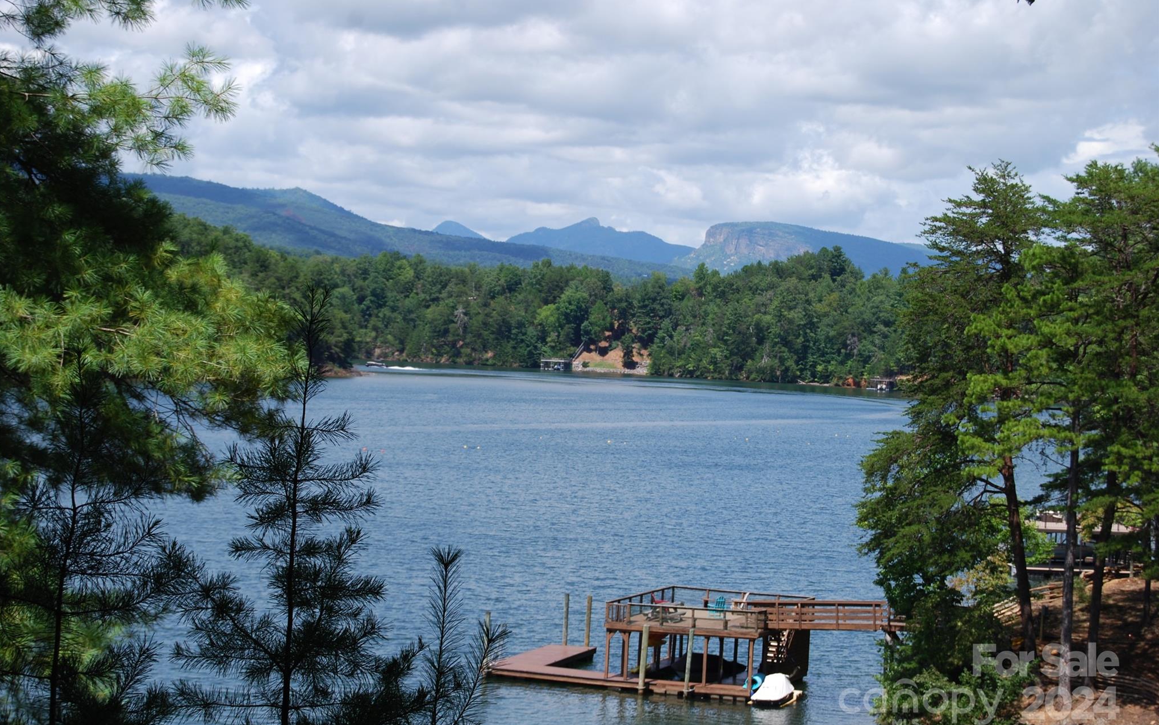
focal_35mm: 85
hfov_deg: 24.5
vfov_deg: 15.5
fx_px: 2669
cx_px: 578
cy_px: 361
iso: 100
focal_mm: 55
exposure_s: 1/200
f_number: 7.1
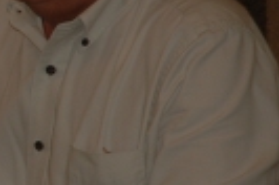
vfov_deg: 2.9
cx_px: -292
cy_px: 45
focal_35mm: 475
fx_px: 3672
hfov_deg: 4.3
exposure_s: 1/60
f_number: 4.5
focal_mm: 70
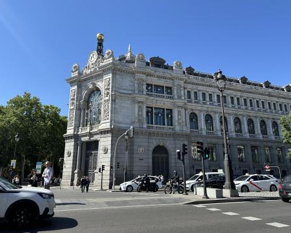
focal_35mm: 26
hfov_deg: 66.1
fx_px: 224
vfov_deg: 54.9
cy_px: 119
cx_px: 143
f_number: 1.78
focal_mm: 6.86
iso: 80
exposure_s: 1/3058
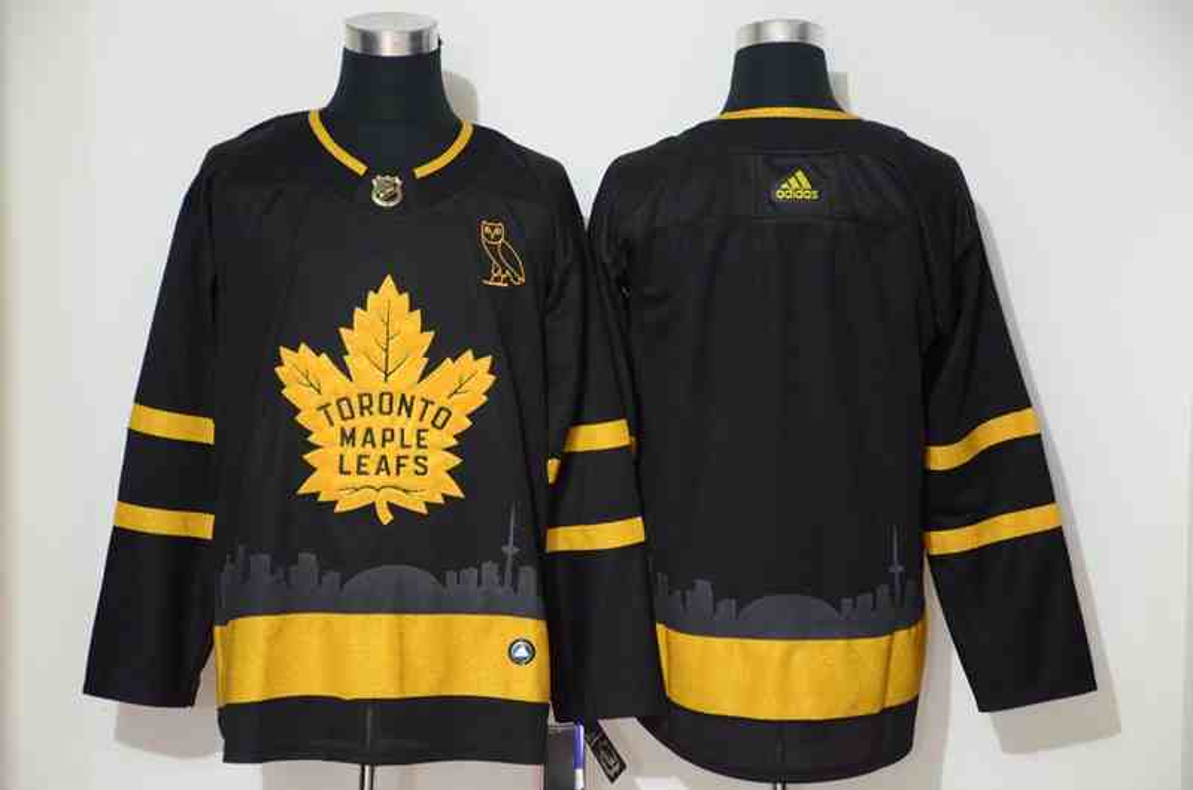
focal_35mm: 93
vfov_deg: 14.6
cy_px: 395
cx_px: 596
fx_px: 3076
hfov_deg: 22.0
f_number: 5
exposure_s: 1/10
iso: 4000
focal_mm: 62
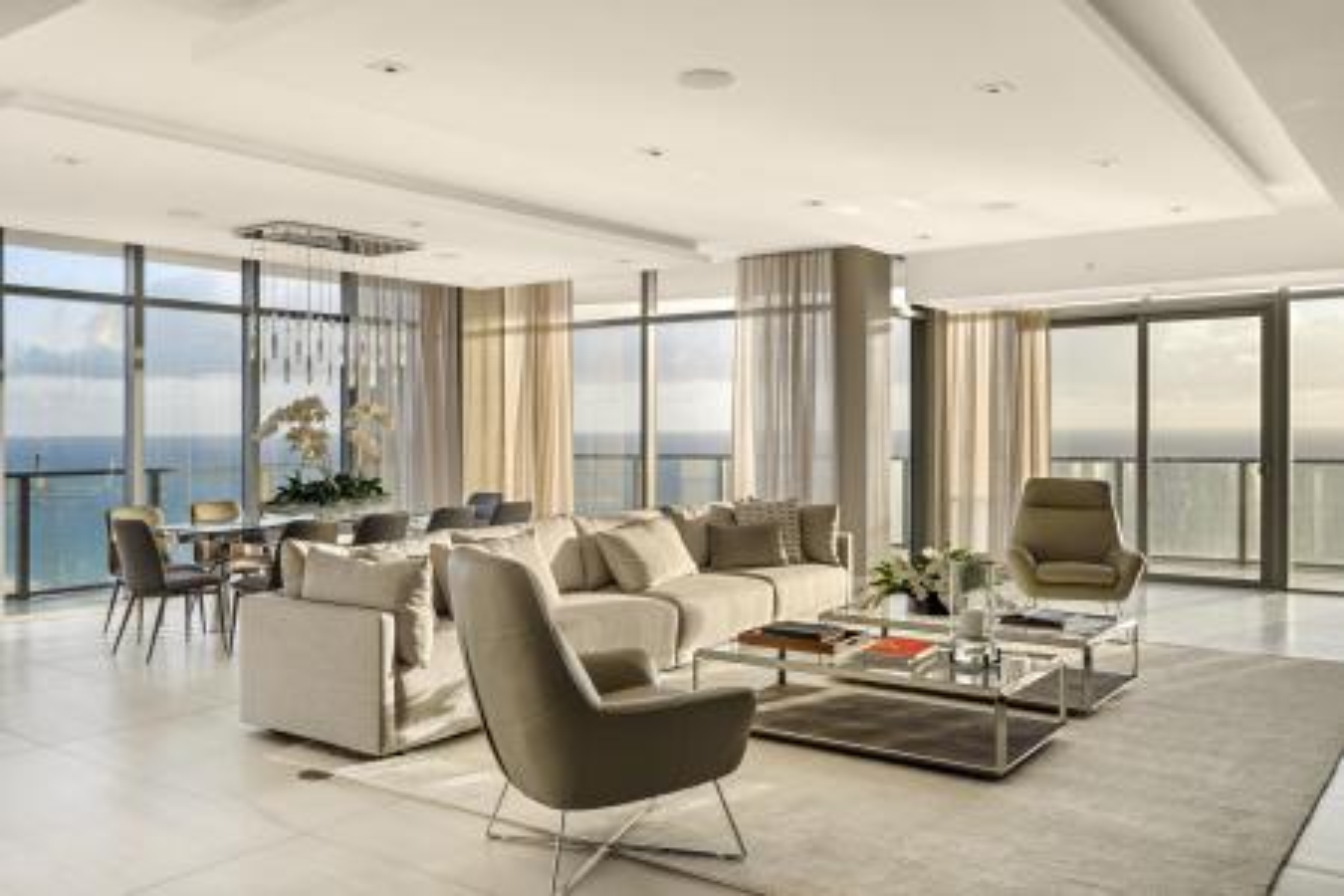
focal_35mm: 29
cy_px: 448
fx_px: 1083
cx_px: 672
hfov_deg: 63.7
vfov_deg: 45.0
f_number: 8
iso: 320
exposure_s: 1/30
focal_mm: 29
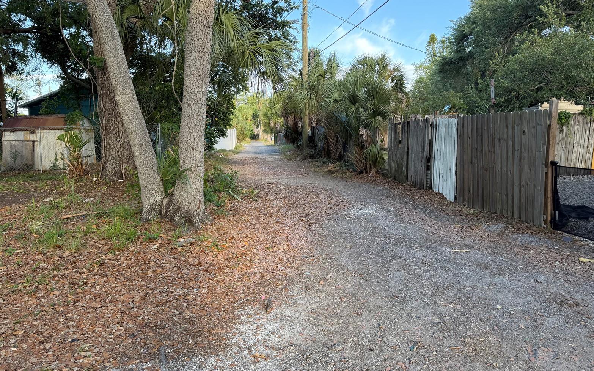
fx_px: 421
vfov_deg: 47.6
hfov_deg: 70.4
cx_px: 291
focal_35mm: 26
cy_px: 178
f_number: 1.78
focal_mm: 6.76
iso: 80
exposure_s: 1/211
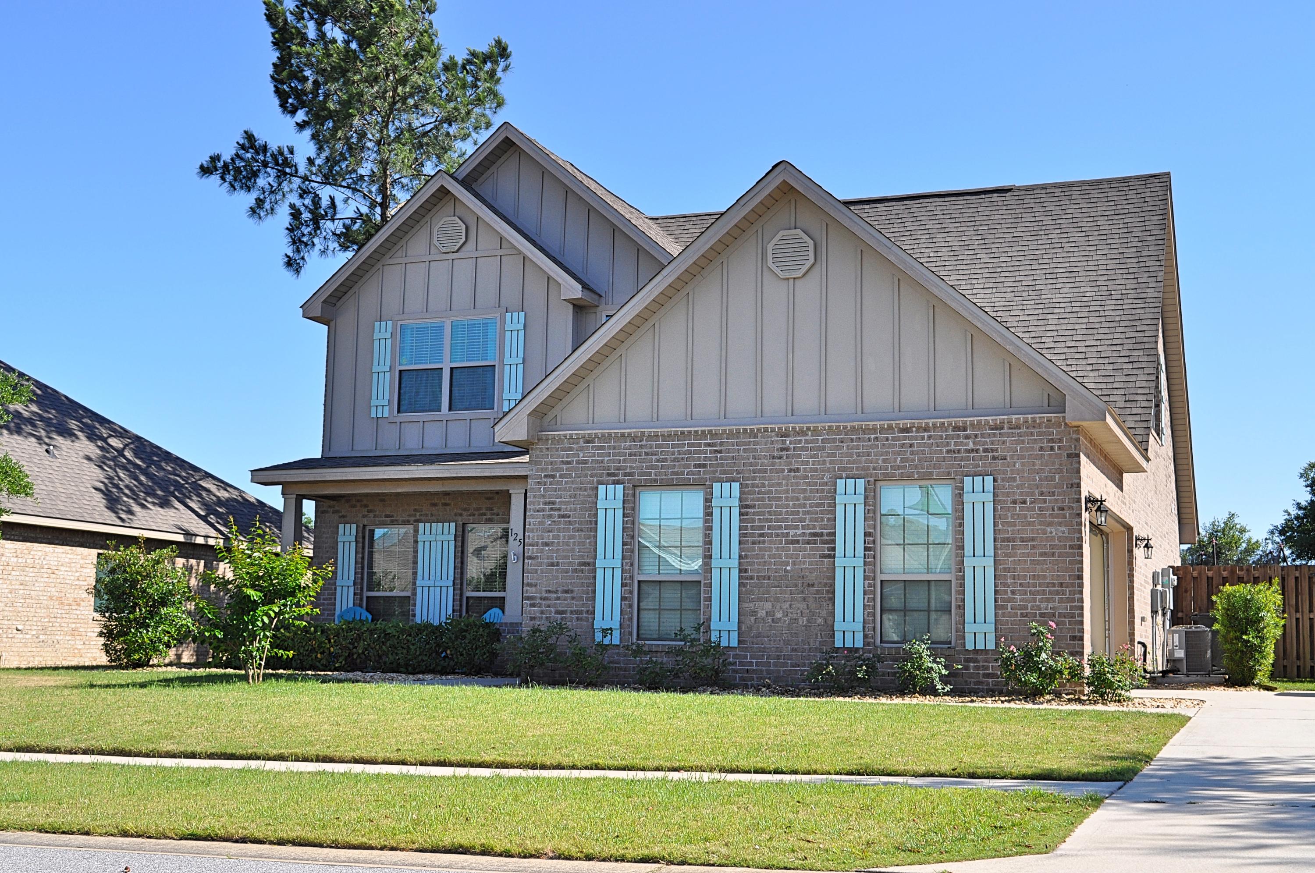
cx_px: 658
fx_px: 1642
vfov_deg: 29.8
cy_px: 436
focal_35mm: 45
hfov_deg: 43.7
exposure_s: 1/320
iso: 200
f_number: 9
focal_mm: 30
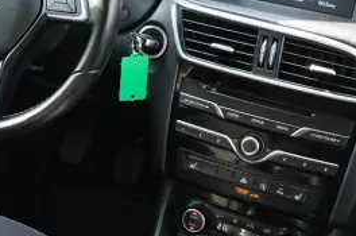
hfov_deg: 23.5
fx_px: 839
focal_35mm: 85
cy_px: 93
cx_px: 57
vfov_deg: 16.0
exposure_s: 1/50
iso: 320
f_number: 3.2
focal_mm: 23.3
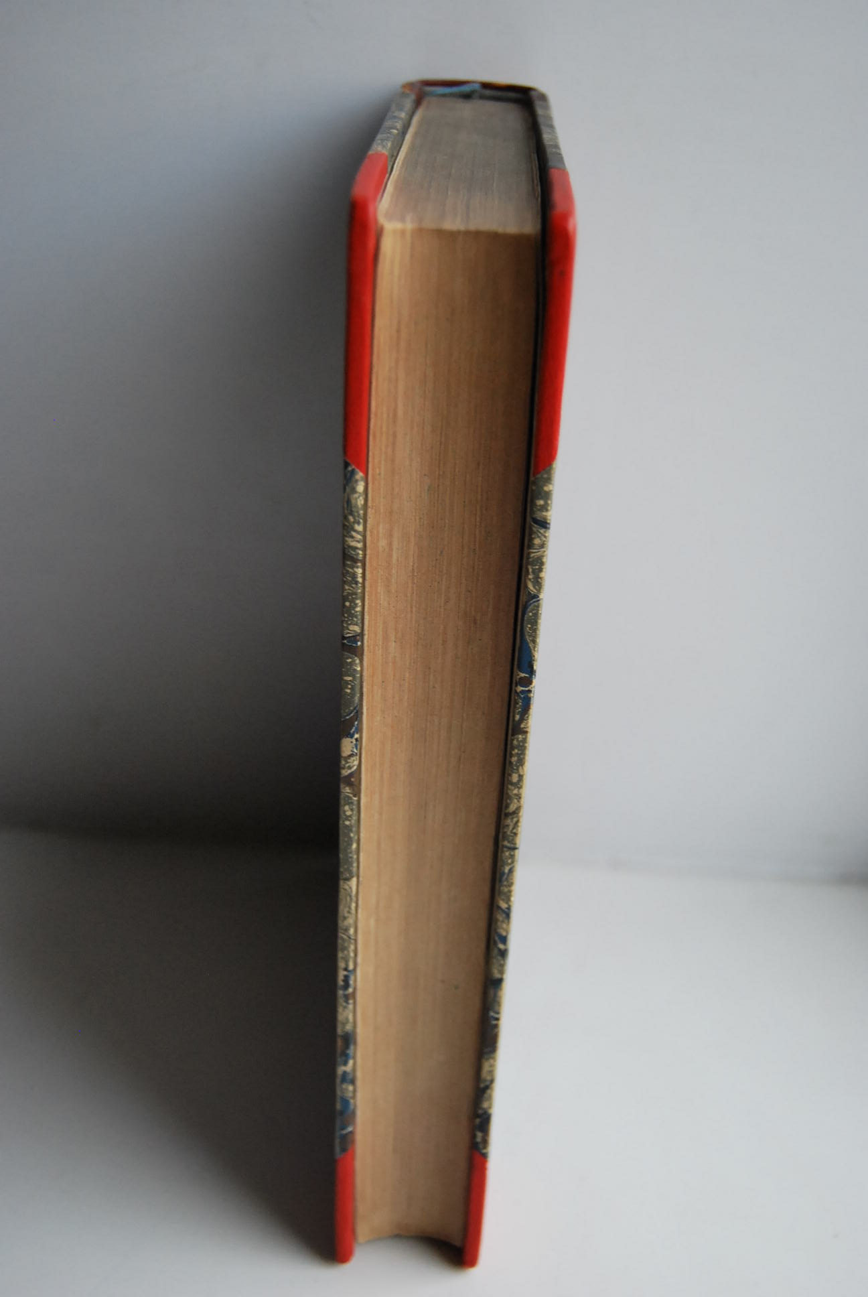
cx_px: 434
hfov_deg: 34.3
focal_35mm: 39
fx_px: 1406
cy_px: 648
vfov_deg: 49.5
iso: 800
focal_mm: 26
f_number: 4.2
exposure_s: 1/125
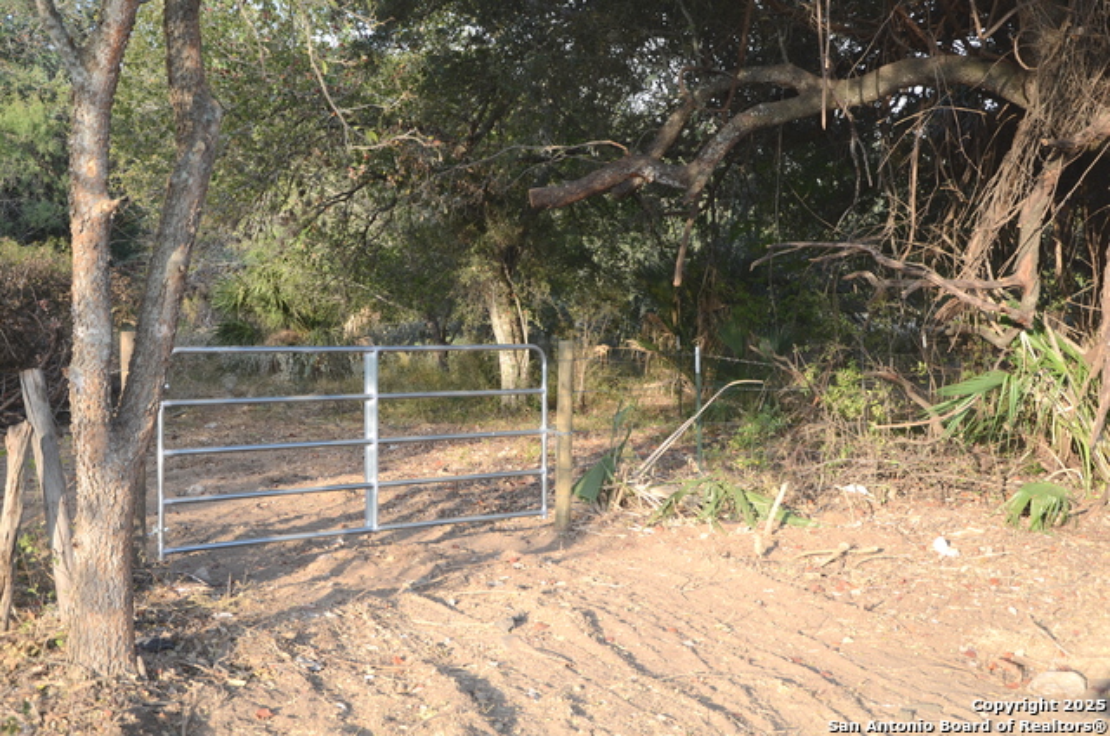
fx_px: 1385
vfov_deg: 29.7
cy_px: 368
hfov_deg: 43.7
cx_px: 555
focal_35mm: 45
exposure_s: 1/125
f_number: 5.6
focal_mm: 30
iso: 100
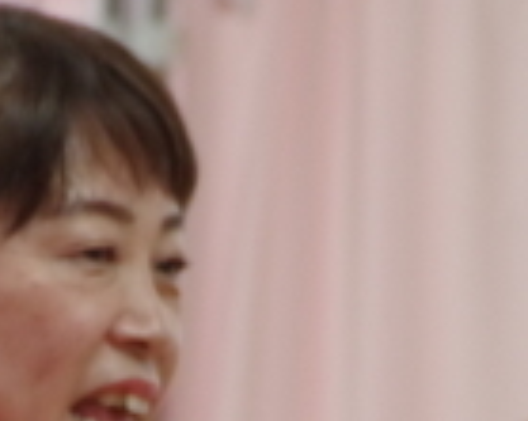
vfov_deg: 1.2
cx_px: 224
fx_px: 19723
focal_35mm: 1263
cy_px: 419
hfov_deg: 1.5
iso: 3200
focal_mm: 250
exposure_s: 1/200
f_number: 6.3
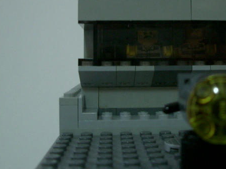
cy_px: 59
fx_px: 405
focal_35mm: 62
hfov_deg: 31.1
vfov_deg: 23.6
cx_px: 137
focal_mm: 5.8
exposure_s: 1/8
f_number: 2.6
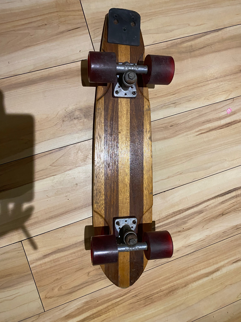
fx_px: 241
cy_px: 161
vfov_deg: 67.3
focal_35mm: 26
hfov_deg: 53.1
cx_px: 120
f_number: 1.8
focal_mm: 4.25
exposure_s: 1/50
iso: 400
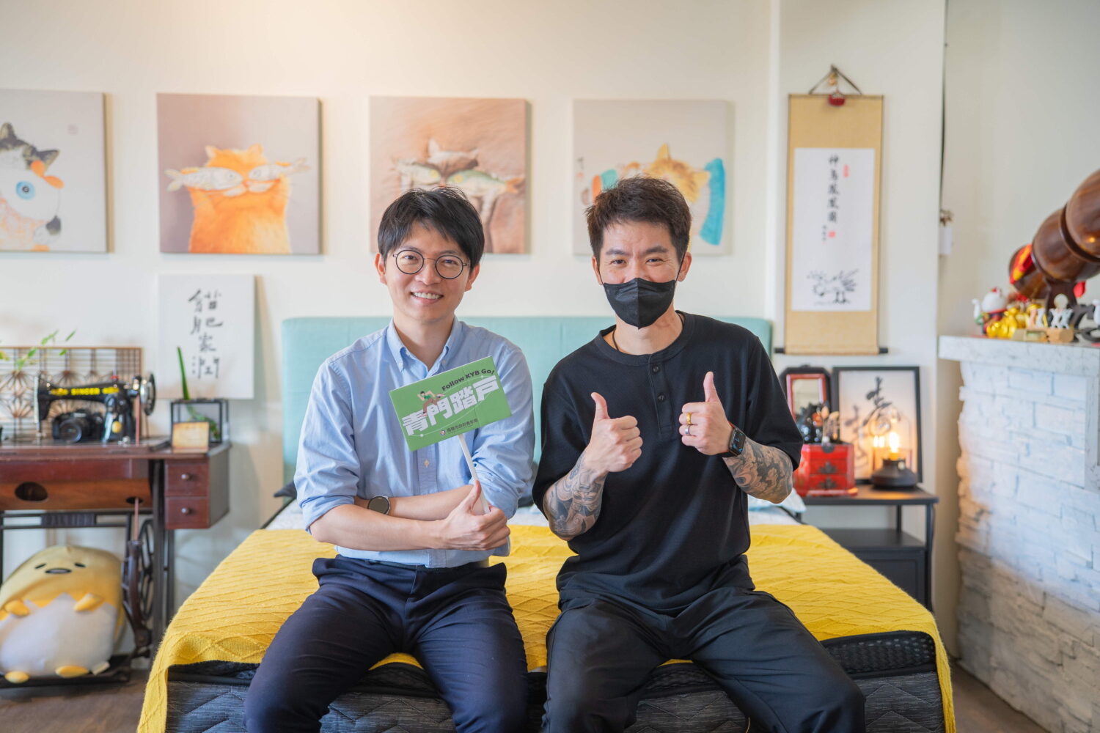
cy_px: 366
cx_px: 550
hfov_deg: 41.1
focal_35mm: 48
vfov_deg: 28.1
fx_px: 1467
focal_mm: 48
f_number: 2.2
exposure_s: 1/125
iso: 400
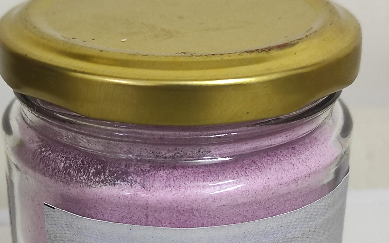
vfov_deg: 27.8
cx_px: 172
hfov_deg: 47.1
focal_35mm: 42
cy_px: 270
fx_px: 445
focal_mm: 5.43
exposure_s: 1/33
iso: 642
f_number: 1.89
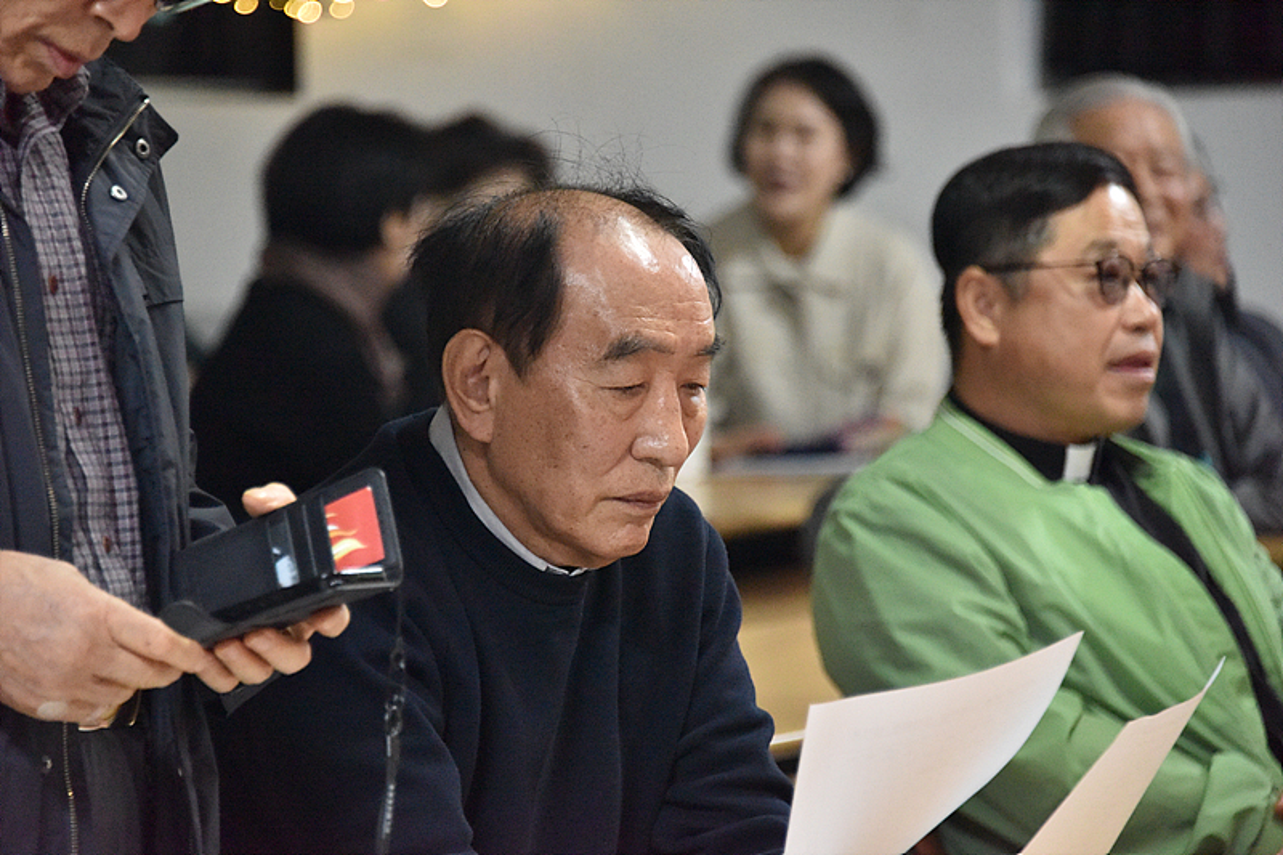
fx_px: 7482
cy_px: 428
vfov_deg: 6.5
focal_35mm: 210
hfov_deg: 9.8
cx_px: 642
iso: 10000
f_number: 5.6
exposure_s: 1/125
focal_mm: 210
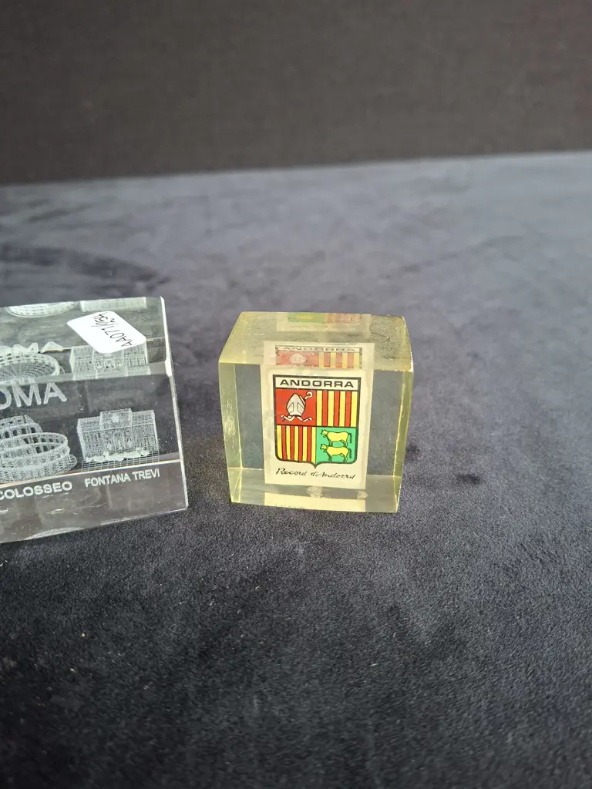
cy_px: 394
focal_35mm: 23
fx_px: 524
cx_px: 296
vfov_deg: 73.9
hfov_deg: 58.9
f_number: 1.8
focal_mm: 5.54
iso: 200
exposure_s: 1/50
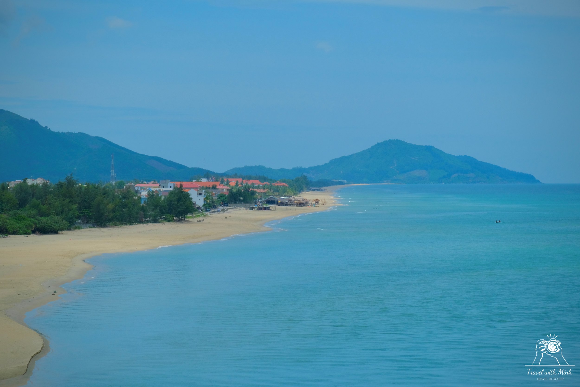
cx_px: 290
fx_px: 1692
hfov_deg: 19.5
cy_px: 194
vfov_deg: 13.0
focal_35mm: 105
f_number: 9
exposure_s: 1/2200
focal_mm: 70
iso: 800
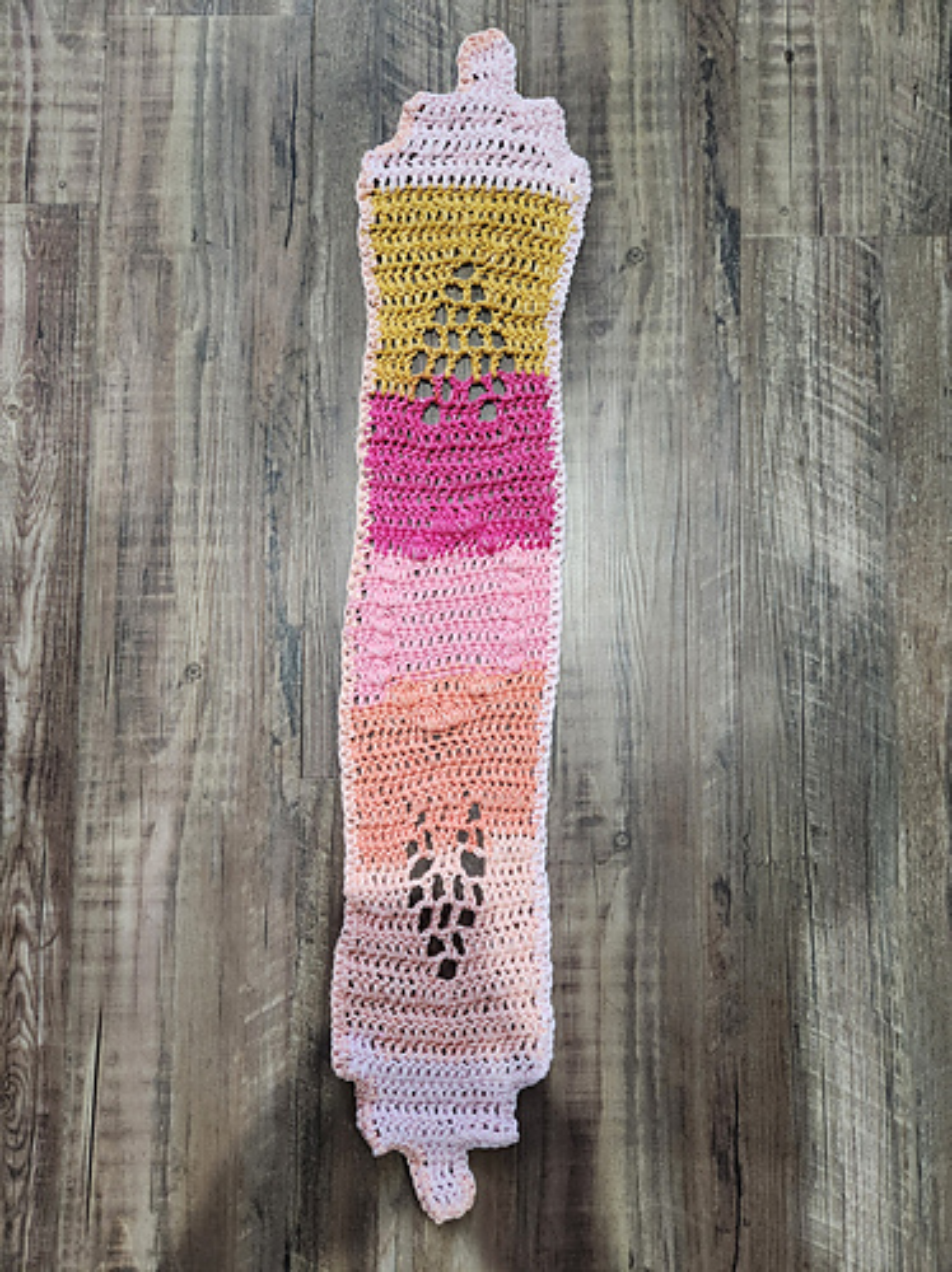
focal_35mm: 23
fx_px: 845
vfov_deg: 74.0
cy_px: 636
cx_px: 476
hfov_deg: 58.8
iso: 800
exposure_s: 1/60
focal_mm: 5.4
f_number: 1.8
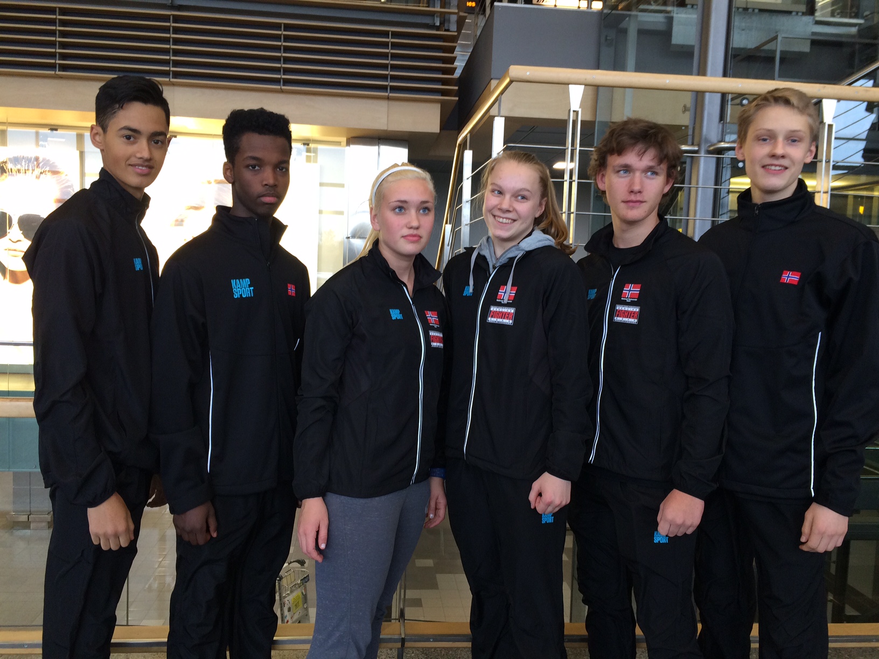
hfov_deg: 61.7
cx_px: 440
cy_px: 330
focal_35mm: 29
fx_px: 736
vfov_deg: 48.2
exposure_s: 1/33
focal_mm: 4.15
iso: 80
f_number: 2.2
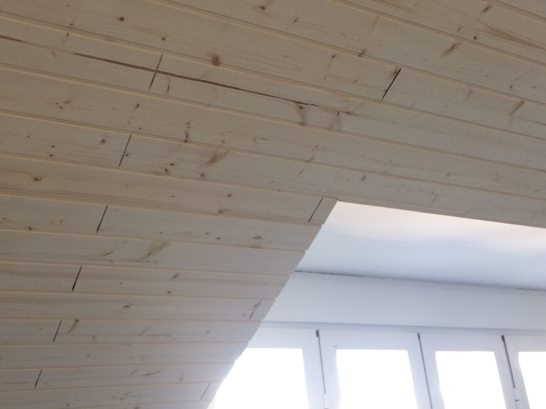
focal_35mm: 38
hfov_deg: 48.7
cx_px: 221
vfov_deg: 37.6
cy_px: 162
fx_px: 599
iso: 50
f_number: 2.2
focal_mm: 4.15
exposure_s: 1/33
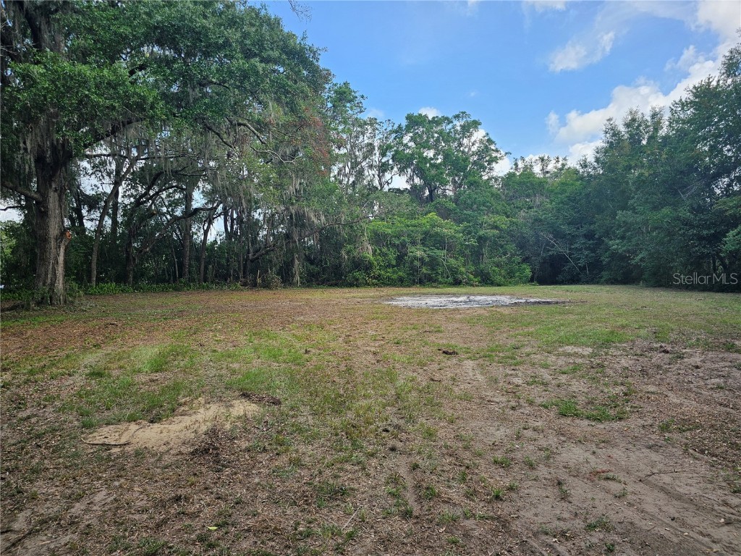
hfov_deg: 73.9
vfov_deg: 58.9
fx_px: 492
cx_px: 370
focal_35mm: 23
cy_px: 278
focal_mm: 6.3
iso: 10
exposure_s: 1/225
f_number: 1.7
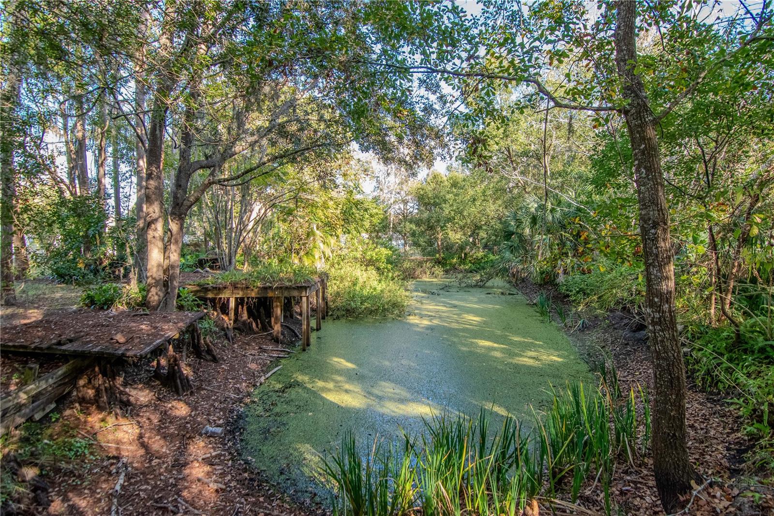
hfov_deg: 95.0
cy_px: 258
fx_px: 355
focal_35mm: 16
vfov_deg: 72.0
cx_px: 387
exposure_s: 1/250
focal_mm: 11
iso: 1000
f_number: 5.6
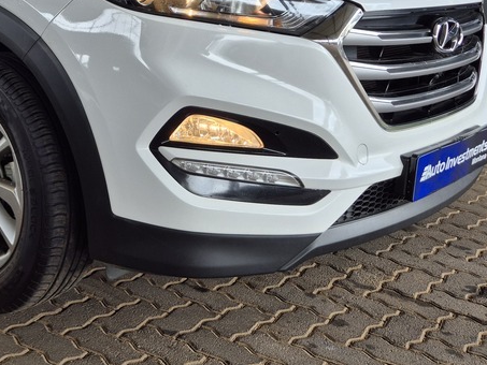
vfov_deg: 26.6
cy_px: 6
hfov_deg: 35.4
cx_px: 83
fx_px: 732
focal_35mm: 52
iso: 25
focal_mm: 5.4
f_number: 1.8
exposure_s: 1/243
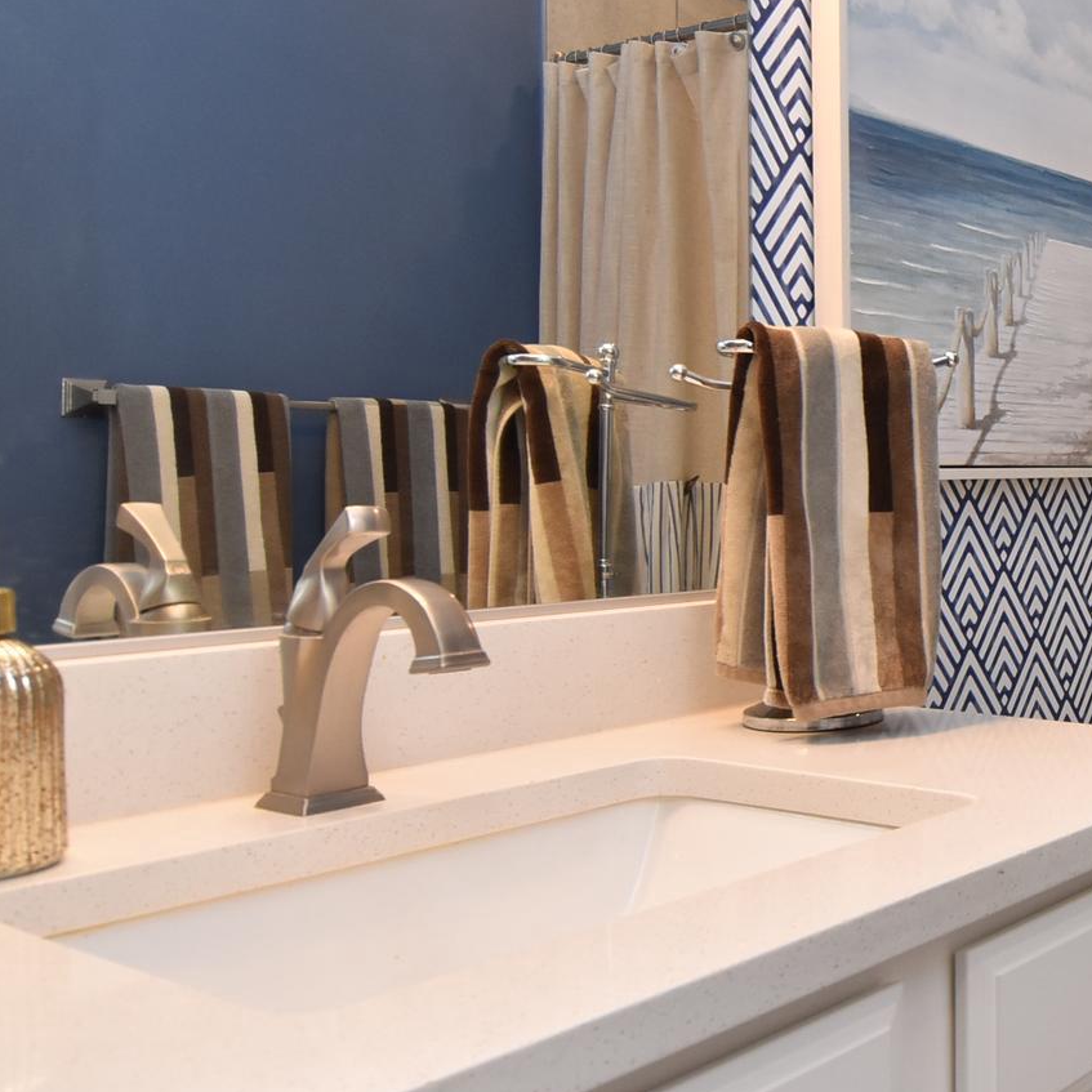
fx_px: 1321
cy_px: 505
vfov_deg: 44.9
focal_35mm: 37
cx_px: 1253
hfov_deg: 36.6
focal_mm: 12
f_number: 8
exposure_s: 1/60
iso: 800
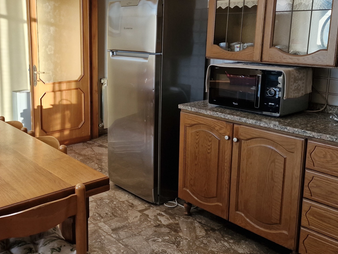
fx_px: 381
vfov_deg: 36.6
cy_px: 94
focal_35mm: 39
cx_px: 94
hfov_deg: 46.5
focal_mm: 6.4
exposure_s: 1/180
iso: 100
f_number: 1.8
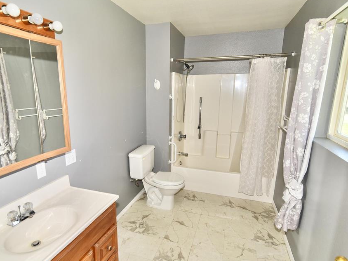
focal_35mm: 21
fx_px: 211
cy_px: 135
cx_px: 156
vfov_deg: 63.4
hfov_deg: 78.8
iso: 400
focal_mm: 18
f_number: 5
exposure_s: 1/200
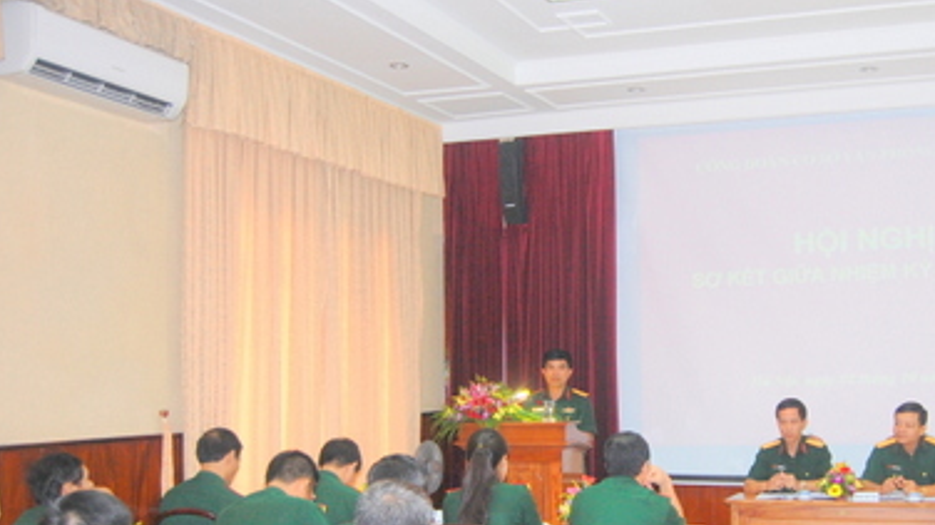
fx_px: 1140
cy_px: 347
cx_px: 602
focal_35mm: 46
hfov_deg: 44.1
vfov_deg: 25.8
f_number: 3.8
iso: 400
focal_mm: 22
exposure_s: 1/60
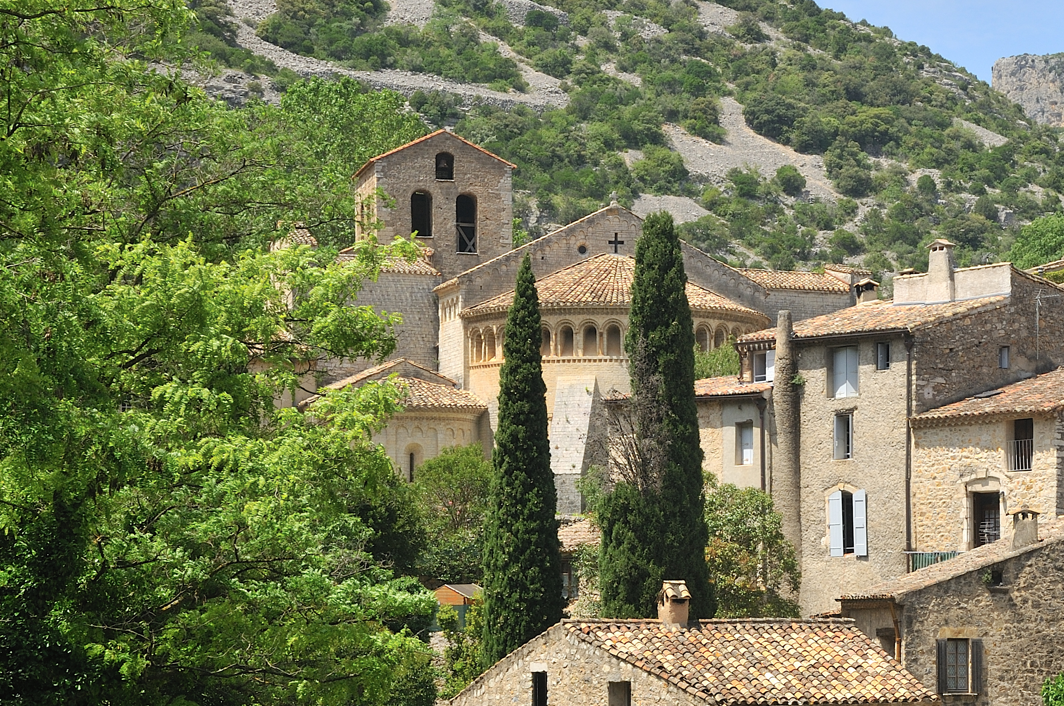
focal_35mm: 105
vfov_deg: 13.0
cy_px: 541
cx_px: 952
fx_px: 3099
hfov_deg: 19.1
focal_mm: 38
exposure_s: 1/160
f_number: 10
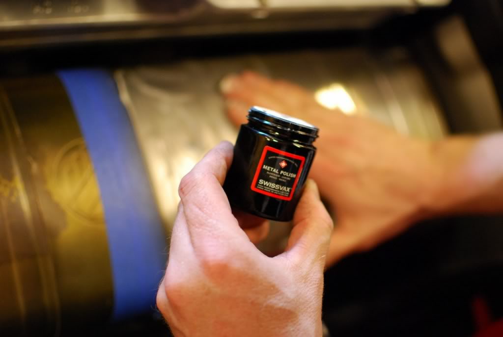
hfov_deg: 37.8
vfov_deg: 25.9
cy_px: 168
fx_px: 735
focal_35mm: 52
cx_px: 252
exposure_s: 1/100
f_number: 1.8
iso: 800
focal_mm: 35
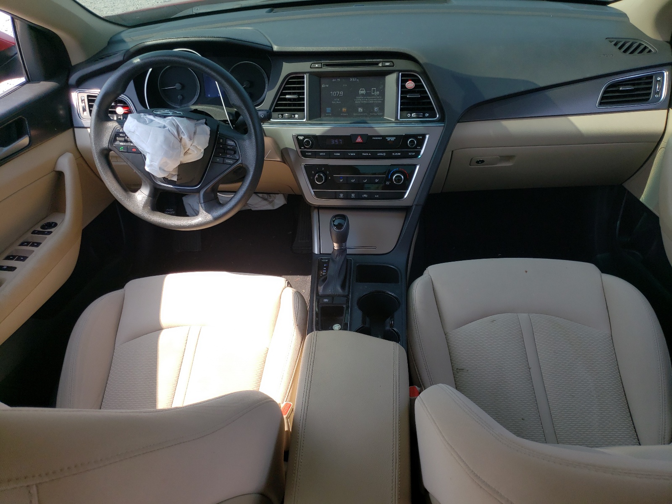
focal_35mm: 26
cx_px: 336
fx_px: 505
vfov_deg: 53.1
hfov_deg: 67.3
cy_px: 252
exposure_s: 1/909
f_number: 1.5
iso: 50
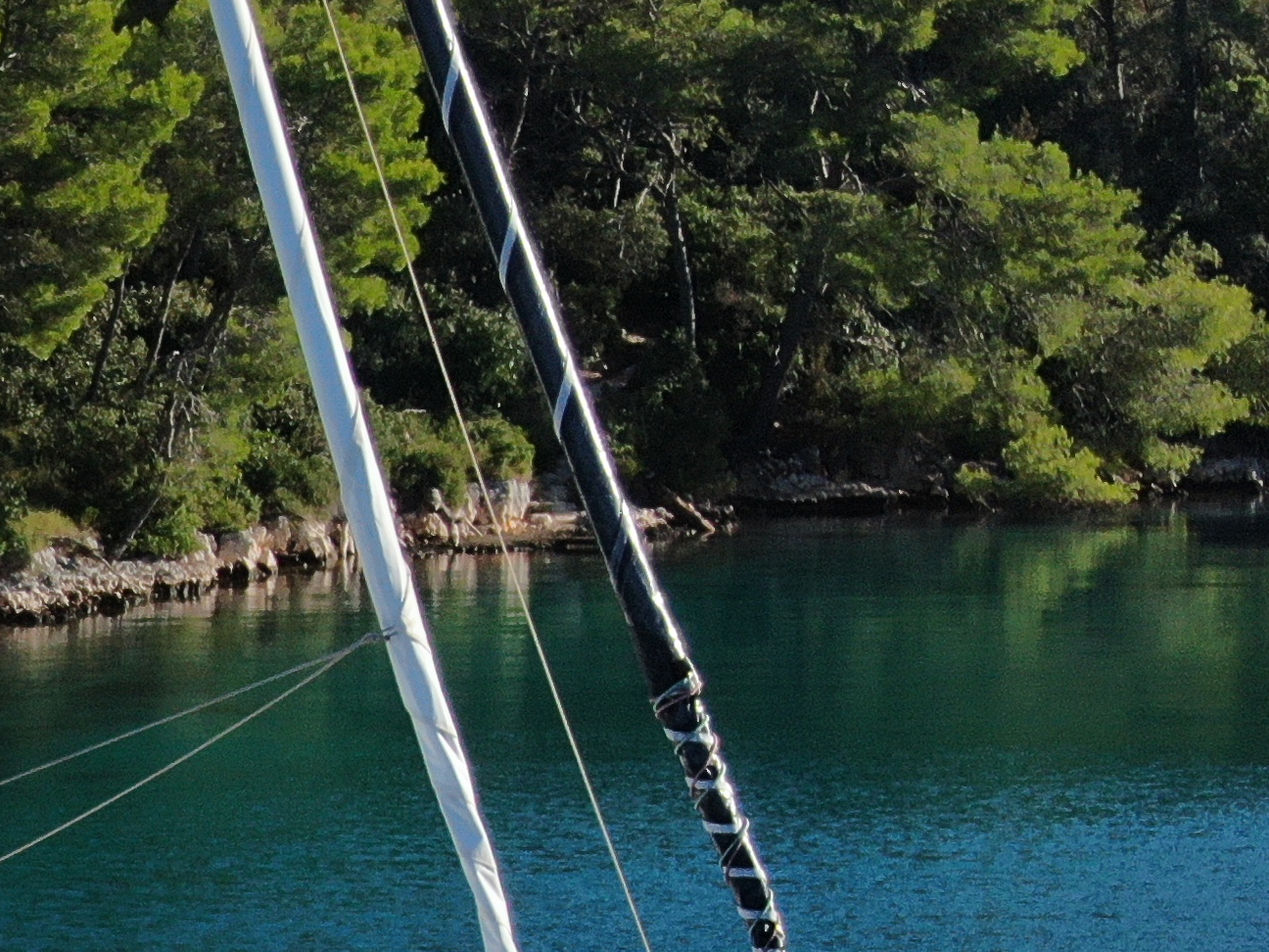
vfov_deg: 10.3
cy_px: 1078
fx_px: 5206
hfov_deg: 13.1
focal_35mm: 142
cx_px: -647
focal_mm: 8.23
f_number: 3.7
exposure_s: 1/800
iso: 100
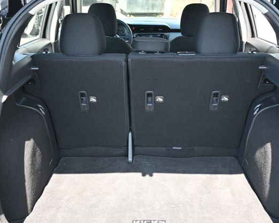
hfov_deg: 41.1
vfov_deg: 33.4
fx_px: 372
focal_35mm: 45
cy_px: 113
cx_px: 150
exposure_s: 1/125
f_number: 4.5
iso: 640
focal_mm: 26
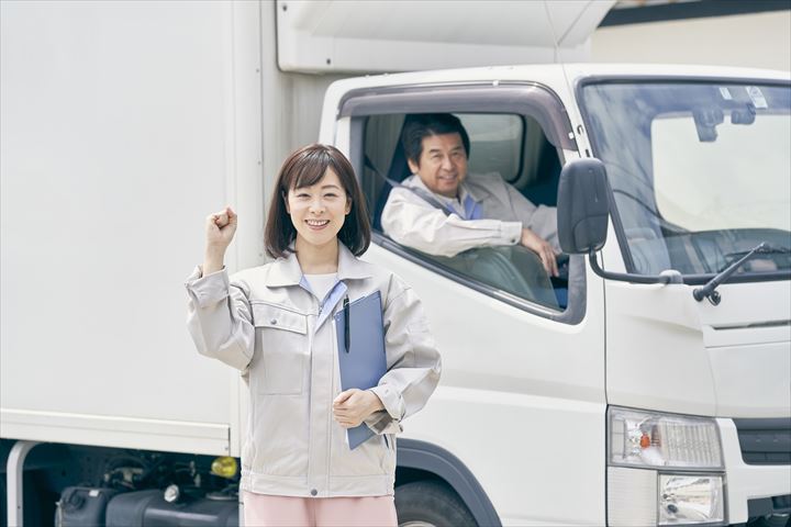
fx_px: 2593
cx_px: 396
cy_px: 264
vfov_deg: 11.6
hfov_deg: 17.3
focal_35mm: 118
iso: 100
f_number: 4.5
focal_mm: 118
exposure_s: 1/500
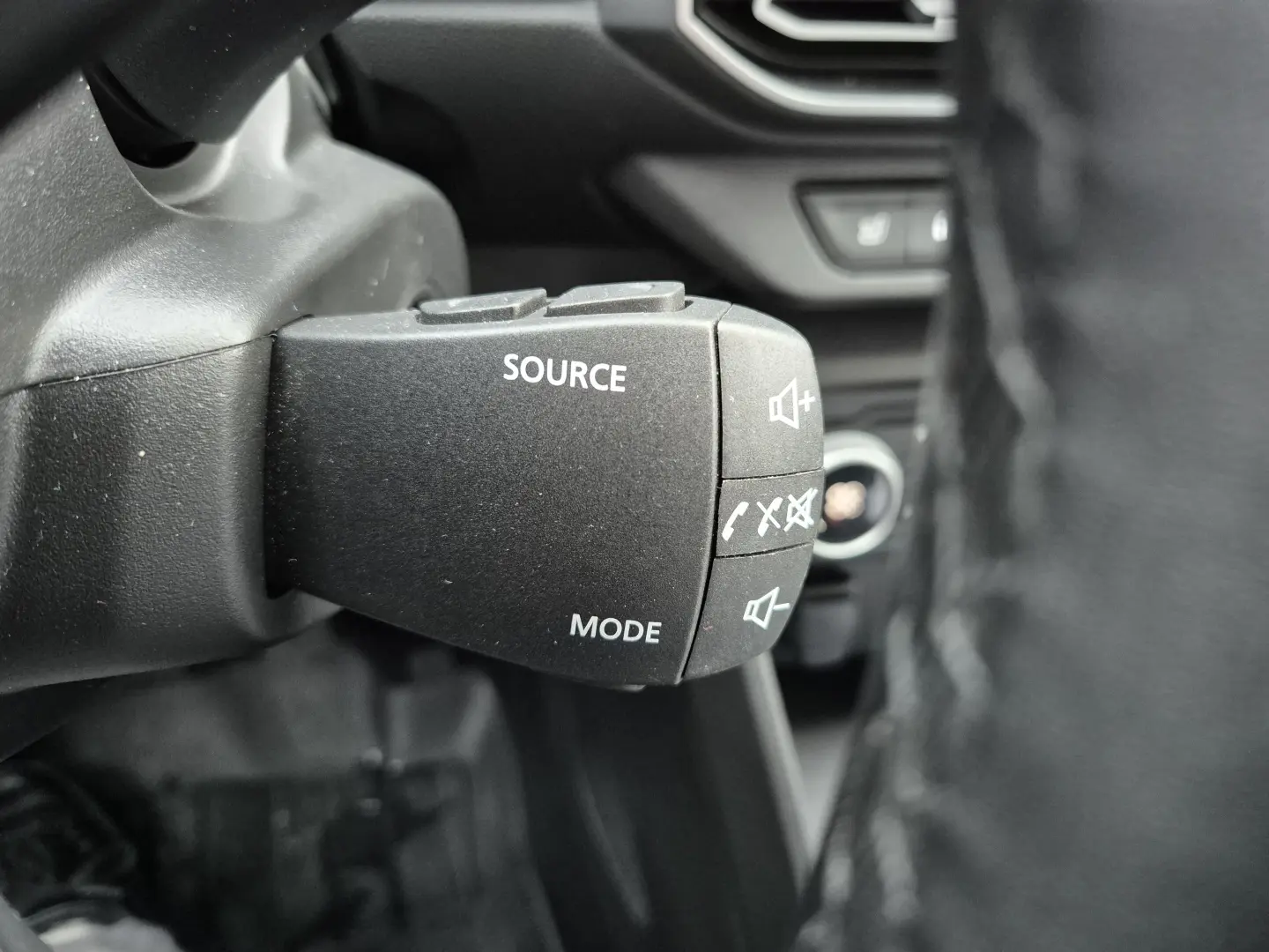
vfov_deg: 58.9
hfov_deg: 73.9
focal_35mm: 23
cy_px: 476
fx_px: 843
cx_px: 634
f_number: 1.8
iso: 1250
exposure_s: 1/100
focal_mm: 5.4
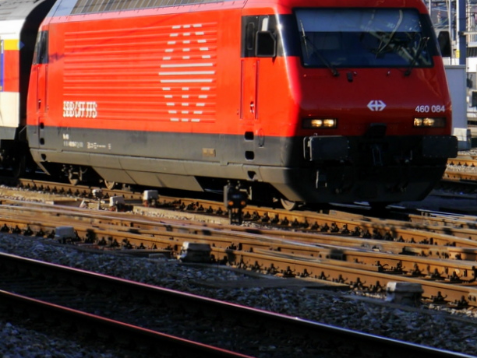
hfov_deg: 13.1
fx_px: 2082
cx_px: 217
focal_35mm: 151
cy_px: 46
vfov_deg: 9.8
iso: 160
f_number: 8
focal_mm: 42
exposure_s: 1/250
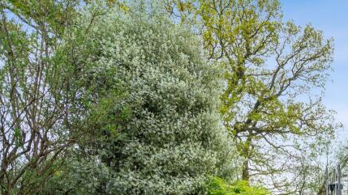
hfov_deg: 41.6
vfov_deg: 25.7
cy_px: 249
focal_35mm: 40
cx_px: 371
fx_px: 369
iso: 640
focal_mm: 16
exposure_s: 1/2000
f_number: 4
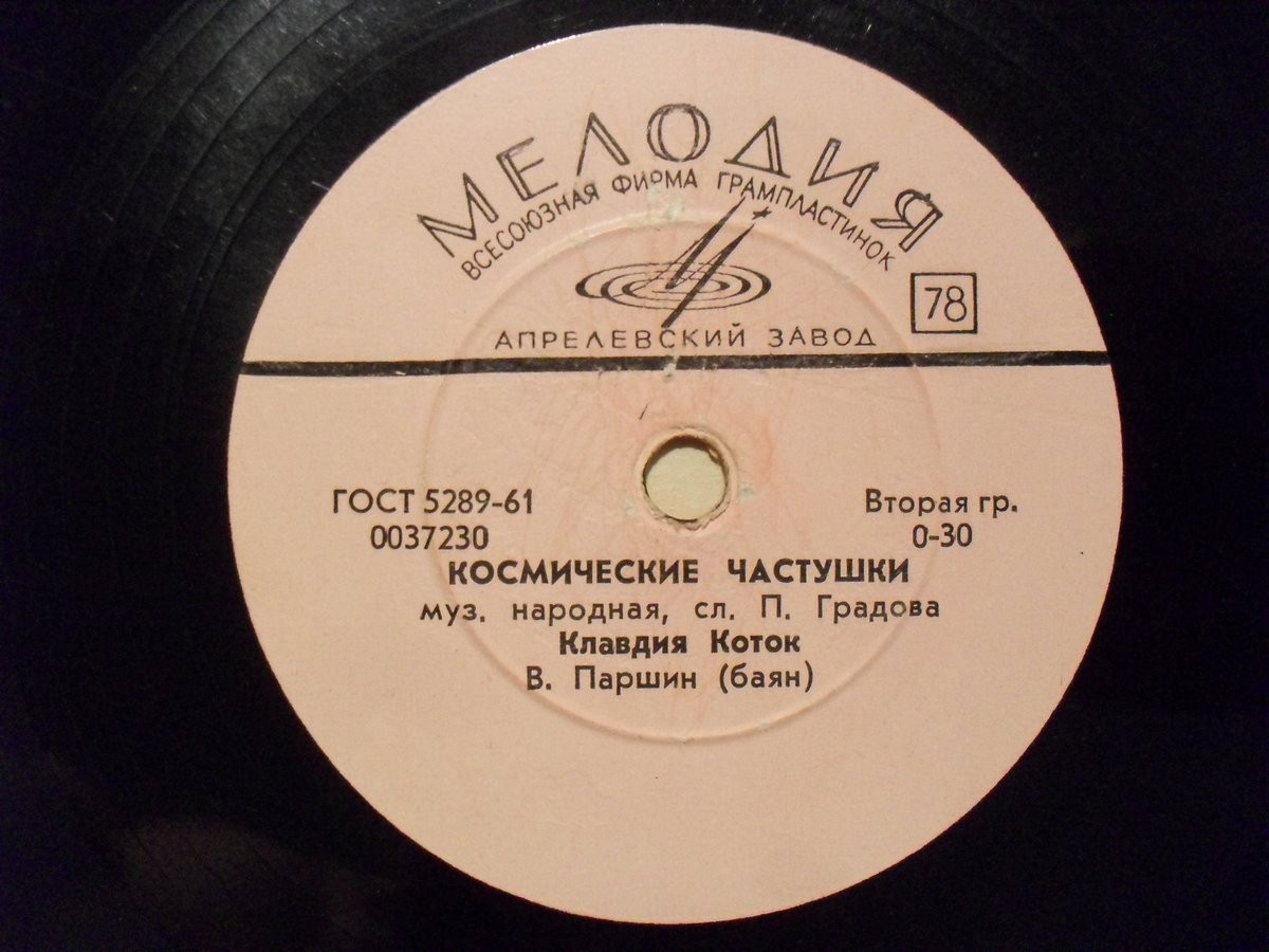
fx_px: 1393
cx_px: 634
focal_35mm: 38
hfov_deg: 49.0
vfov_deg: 37.7
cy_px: 476
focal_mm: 6.3
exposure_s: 1/30
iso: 400
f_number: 2.8
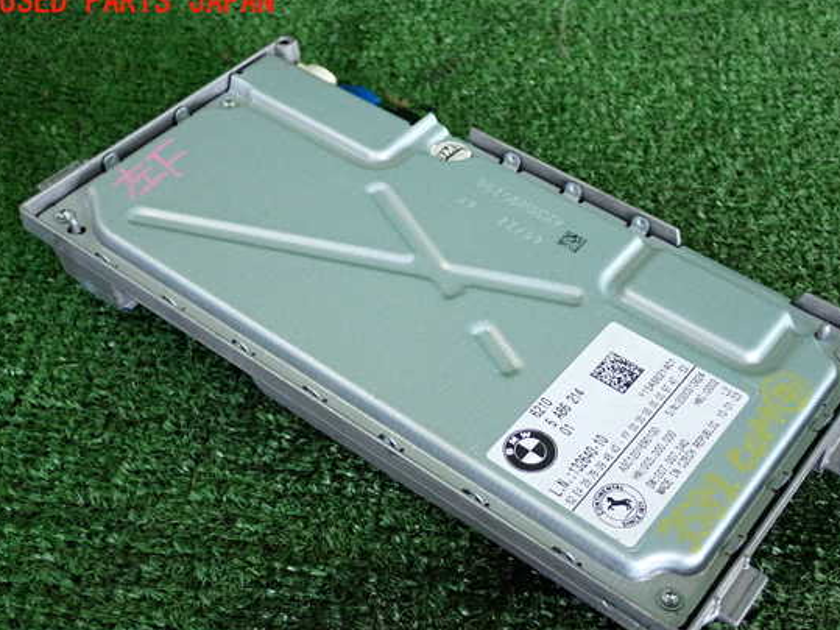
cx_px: 458
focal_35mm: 49
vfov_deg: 29.7
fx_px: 1189
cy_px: 334
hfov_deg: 38.9
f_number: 2.9
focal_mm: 7.84
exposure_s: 1/125
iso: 640
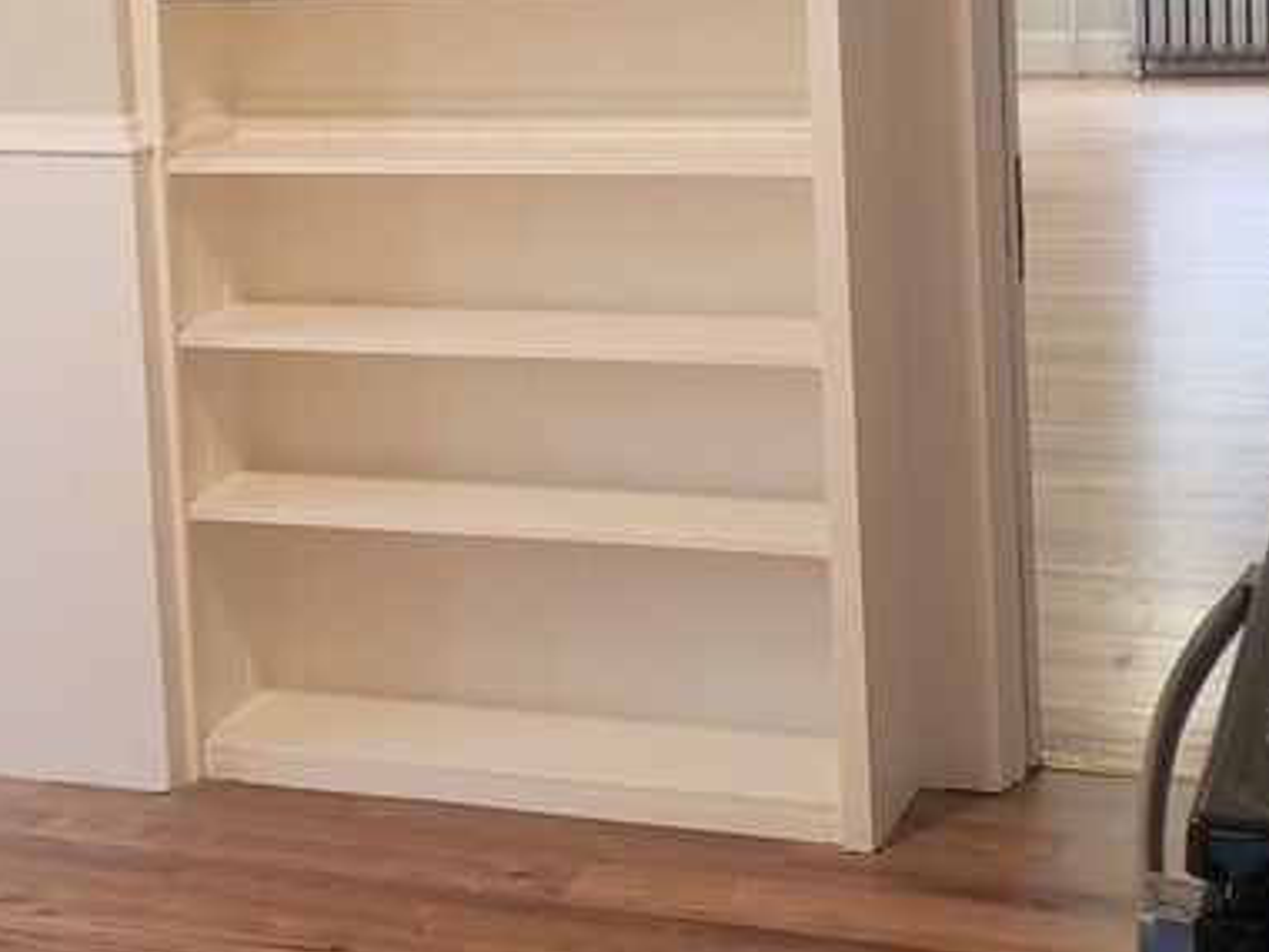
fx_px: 2566
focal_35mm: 70
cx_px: 518
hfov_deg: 27.7
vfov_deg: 20.6
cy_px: 97
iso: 160
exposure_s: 1/60
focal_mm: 4.3
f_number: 1.5
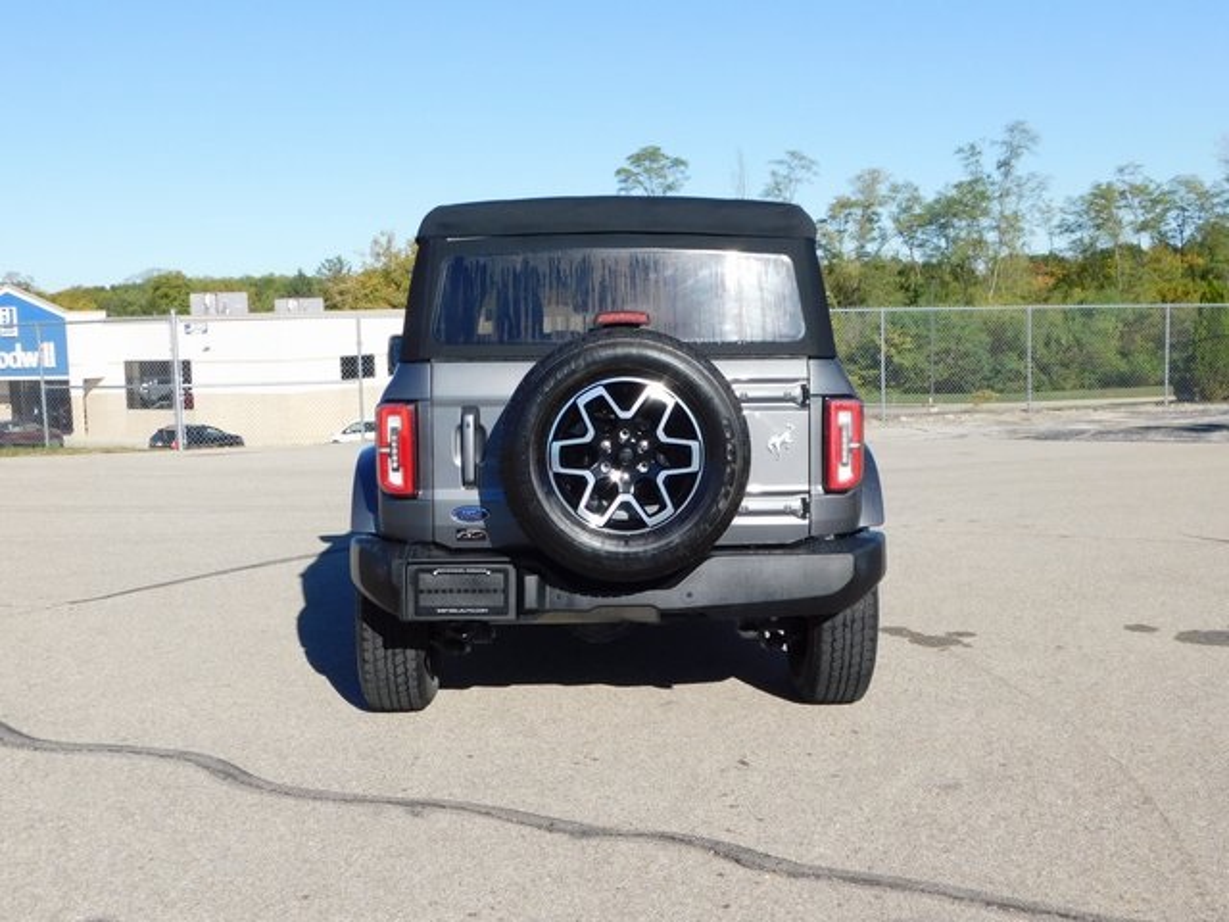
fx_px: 1420
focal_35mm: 40
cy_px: 461
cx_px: 614
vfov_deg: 36.0
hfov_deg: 46.8
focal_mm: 7.1
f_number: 3.6
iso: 125
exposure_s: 1/1000
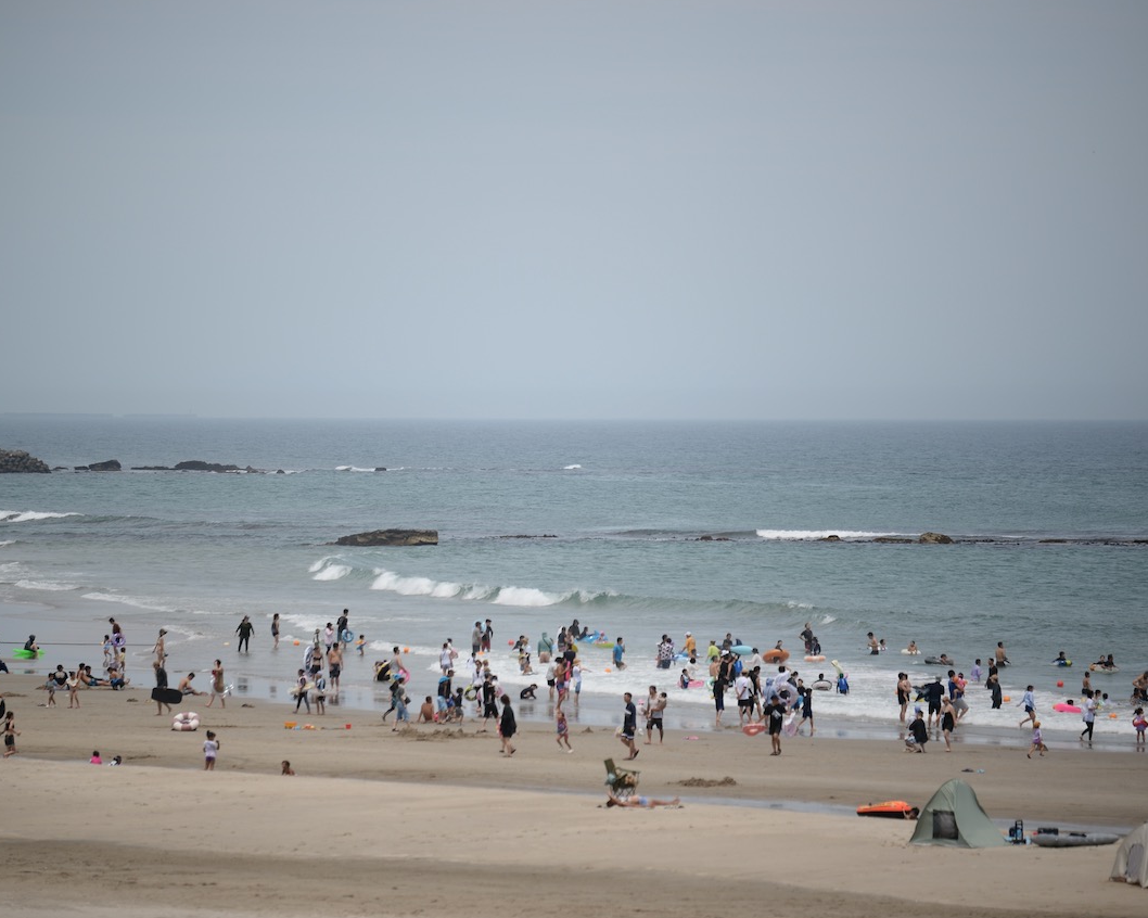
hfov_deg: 8.5
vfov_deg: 6.8
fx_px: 7711
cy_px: 459
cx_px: 508
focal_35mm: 227
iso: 100
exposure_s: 1/2500
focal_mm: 200
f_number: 2.8
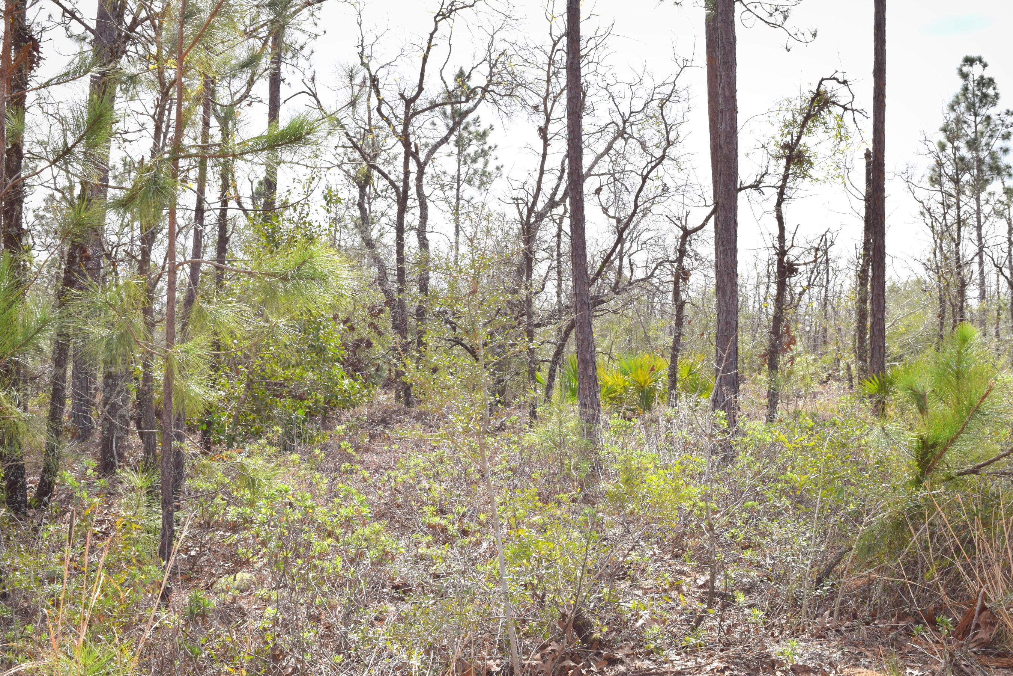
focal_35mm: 40
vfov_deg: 33.4
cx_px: 538
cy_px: 326
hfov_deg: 48.4
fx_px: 1125
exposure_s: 1/200
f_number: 11
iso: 100
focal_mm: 24
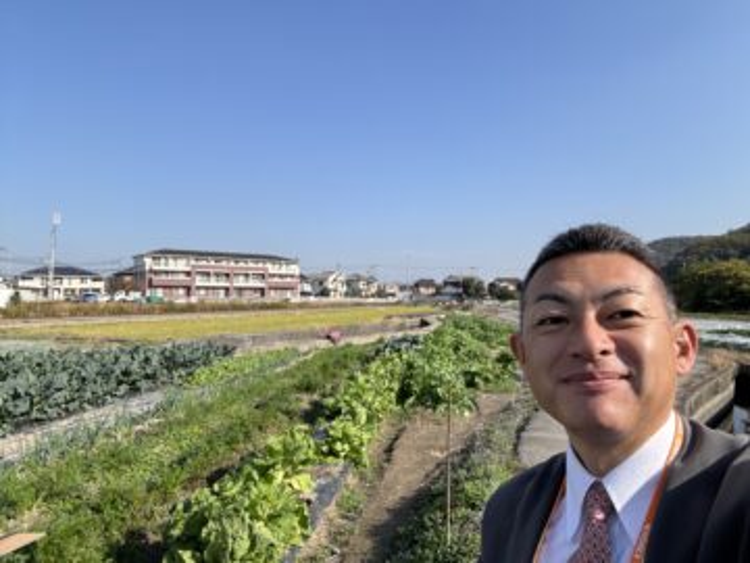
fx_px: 498
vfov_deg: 58.9
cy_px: 282
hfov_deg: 73.9
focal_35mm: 23
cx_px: 375
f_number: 1.9
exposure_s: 1/1058
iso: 25
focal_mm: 2.69
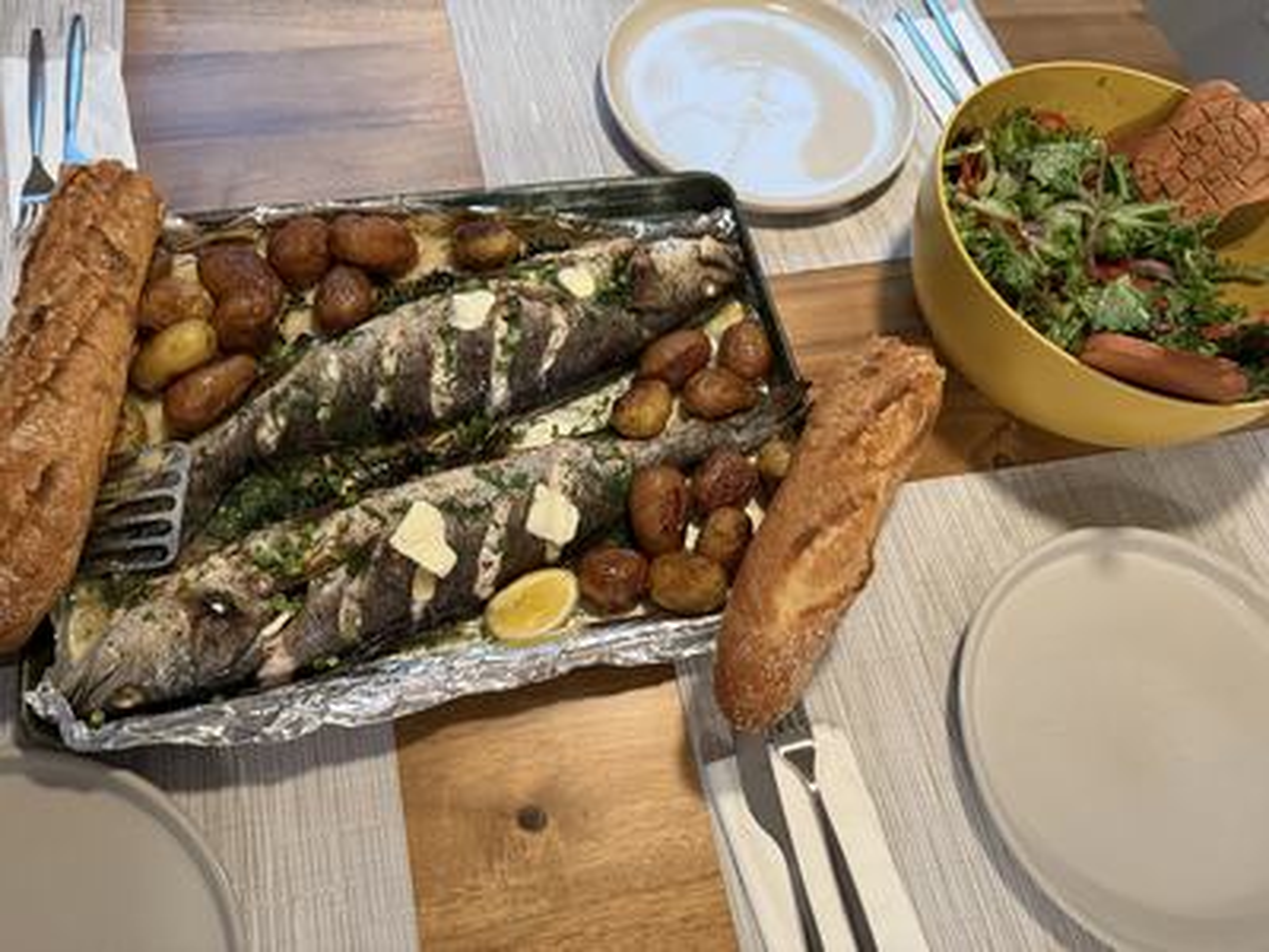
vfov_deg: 56.8
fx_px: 880
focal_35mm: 24
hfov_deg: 71.6
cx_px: 634
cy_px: 476
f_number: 1.78
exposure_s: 1/60
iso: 400
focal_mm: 6.76
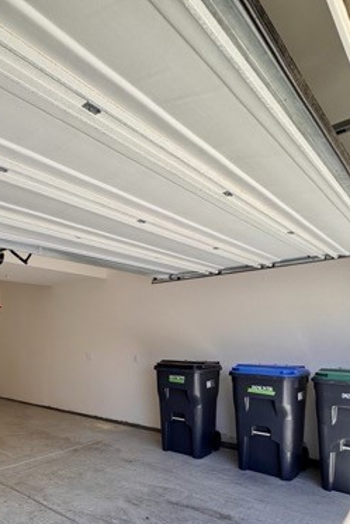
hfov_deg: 44.1
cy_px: 336
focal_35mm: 25
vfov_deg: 70.0
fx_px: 364
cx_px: 3
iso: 40
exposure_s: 1/251
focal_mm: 2.22
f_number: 2.2
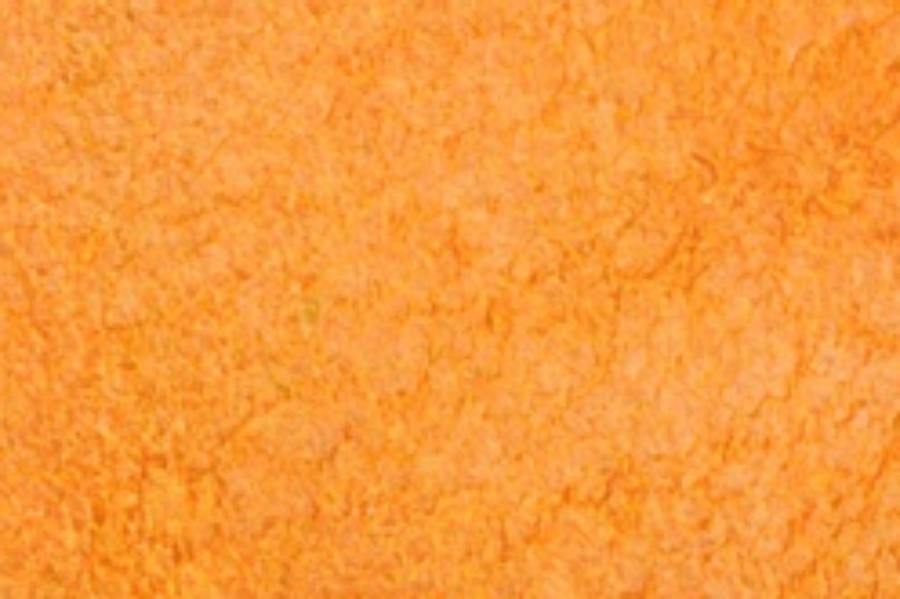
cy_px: -325
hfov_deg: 2.7
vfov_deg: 1.8
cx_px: -279
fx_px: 18887
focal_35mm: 756
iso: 400
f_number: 5.6
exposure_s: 1/640
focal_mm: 125
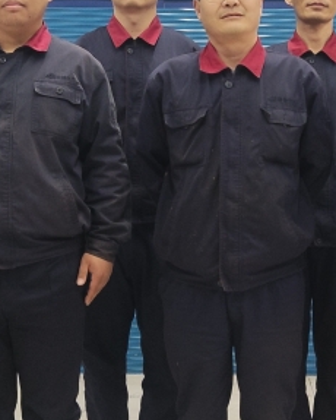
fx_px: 1055
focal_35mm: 85
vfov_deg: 22.3
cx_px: 203
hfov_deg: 18.1
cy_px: 130
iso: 460
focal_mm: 4.71
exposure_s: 1/50
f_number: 1.79
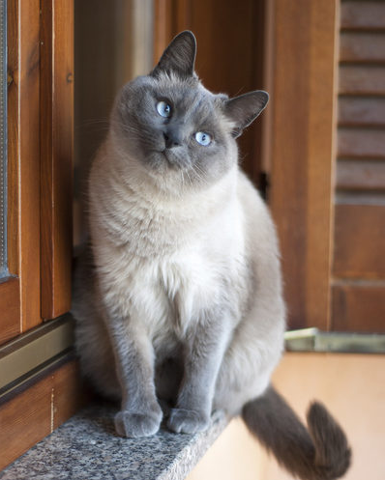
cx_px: 192
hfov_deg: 18.1
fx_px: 1210
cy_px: 274
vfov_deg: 22.5
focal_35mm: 85
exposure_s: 1/320
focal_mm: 50
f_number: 1.8
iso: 100
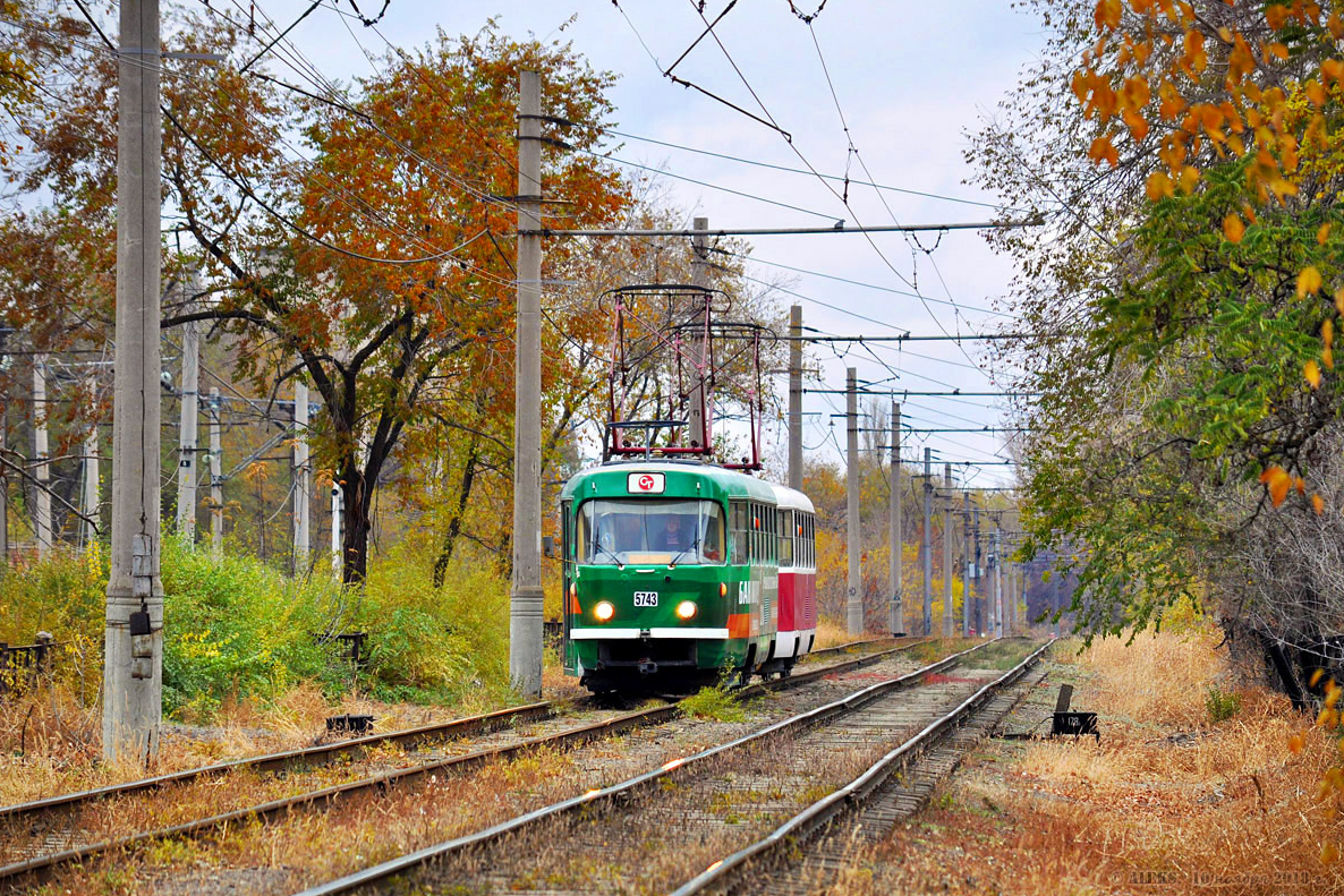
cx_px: 677
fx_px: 7355
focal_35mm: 197
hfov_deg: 10.4
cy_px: 447
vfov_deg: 7.0
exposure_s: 1/250
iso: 250
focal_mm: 130
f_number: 5.6
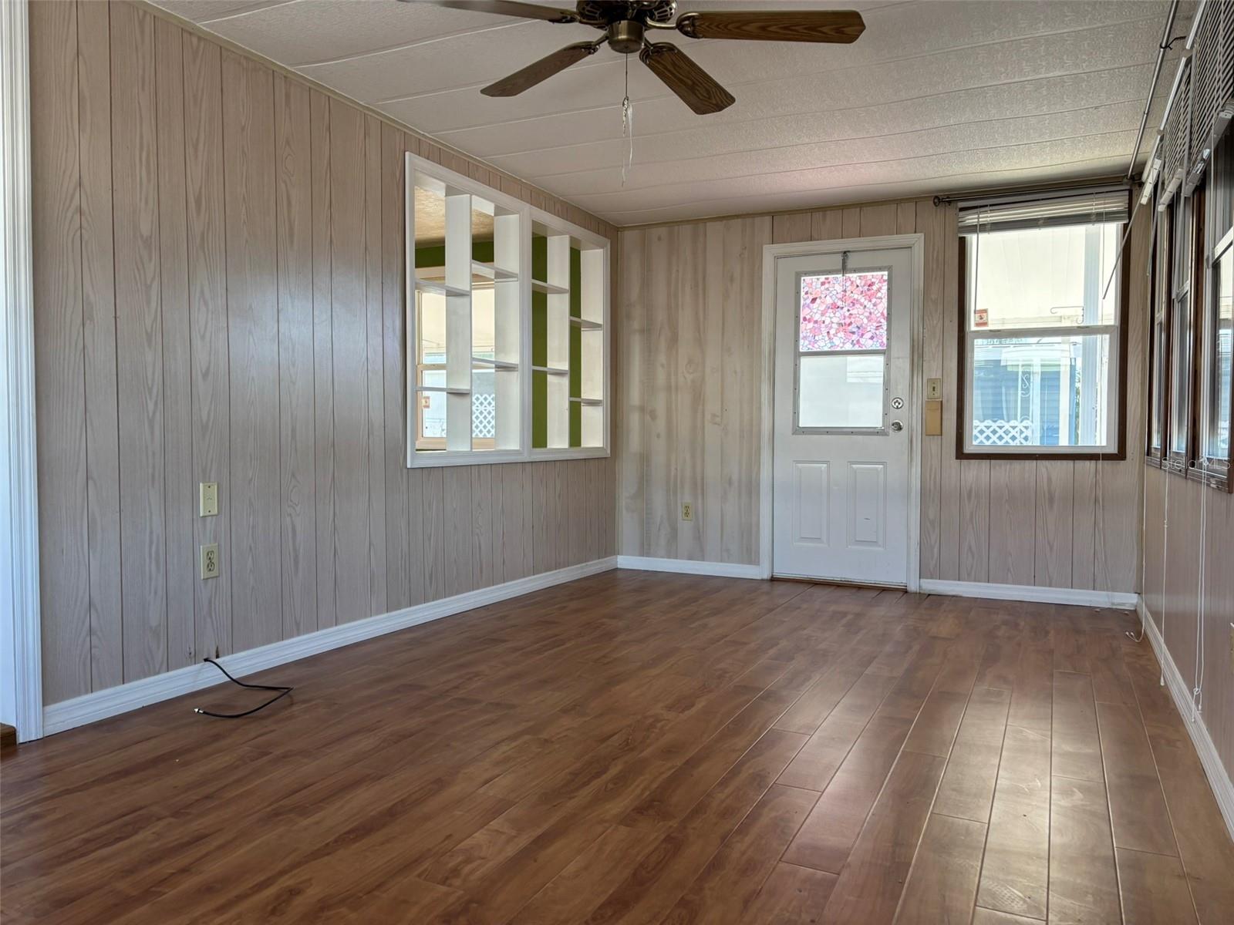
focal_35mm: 26
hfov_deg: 67.3
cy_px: 462
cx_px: 617
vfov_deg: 53.1
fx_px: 927
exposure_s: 1/120
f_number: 1.6
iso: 80
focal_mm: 5.96
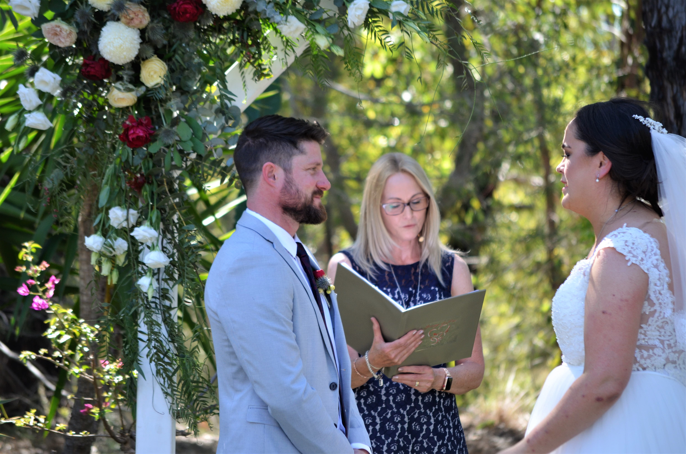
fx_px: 2909
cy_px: 227
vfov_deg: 8.9
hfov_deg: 13.4
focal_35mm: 153
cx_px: 343
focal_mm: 102
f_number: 4.5
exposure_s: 1/320
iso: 400
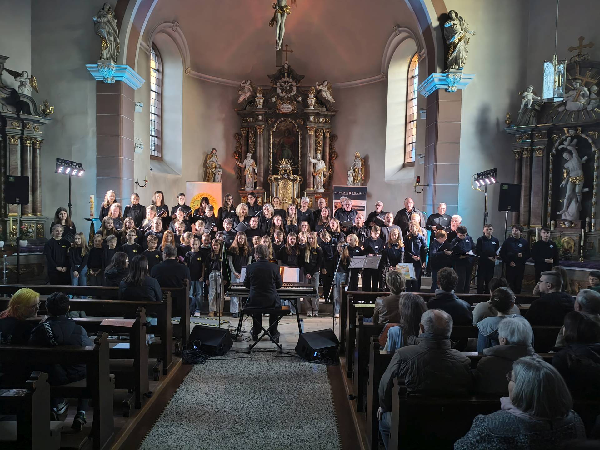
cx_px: 300
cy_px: 225
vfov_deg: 53.1
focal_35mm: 26
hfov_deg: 67.3
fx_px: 451
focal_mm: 4.81
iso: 1170
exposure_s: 1/50
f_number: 1.8
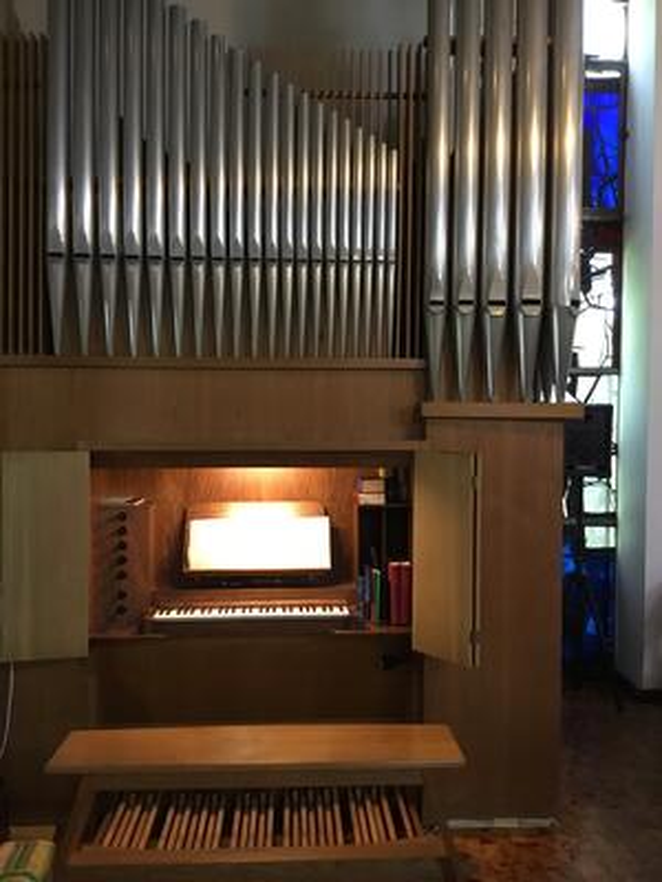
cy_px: 441
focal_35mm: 31
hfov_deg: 45.4
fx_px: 790
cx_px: 331
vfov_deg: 58.4
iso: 200
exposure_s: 1/17
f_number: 2.4
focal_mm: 3.3
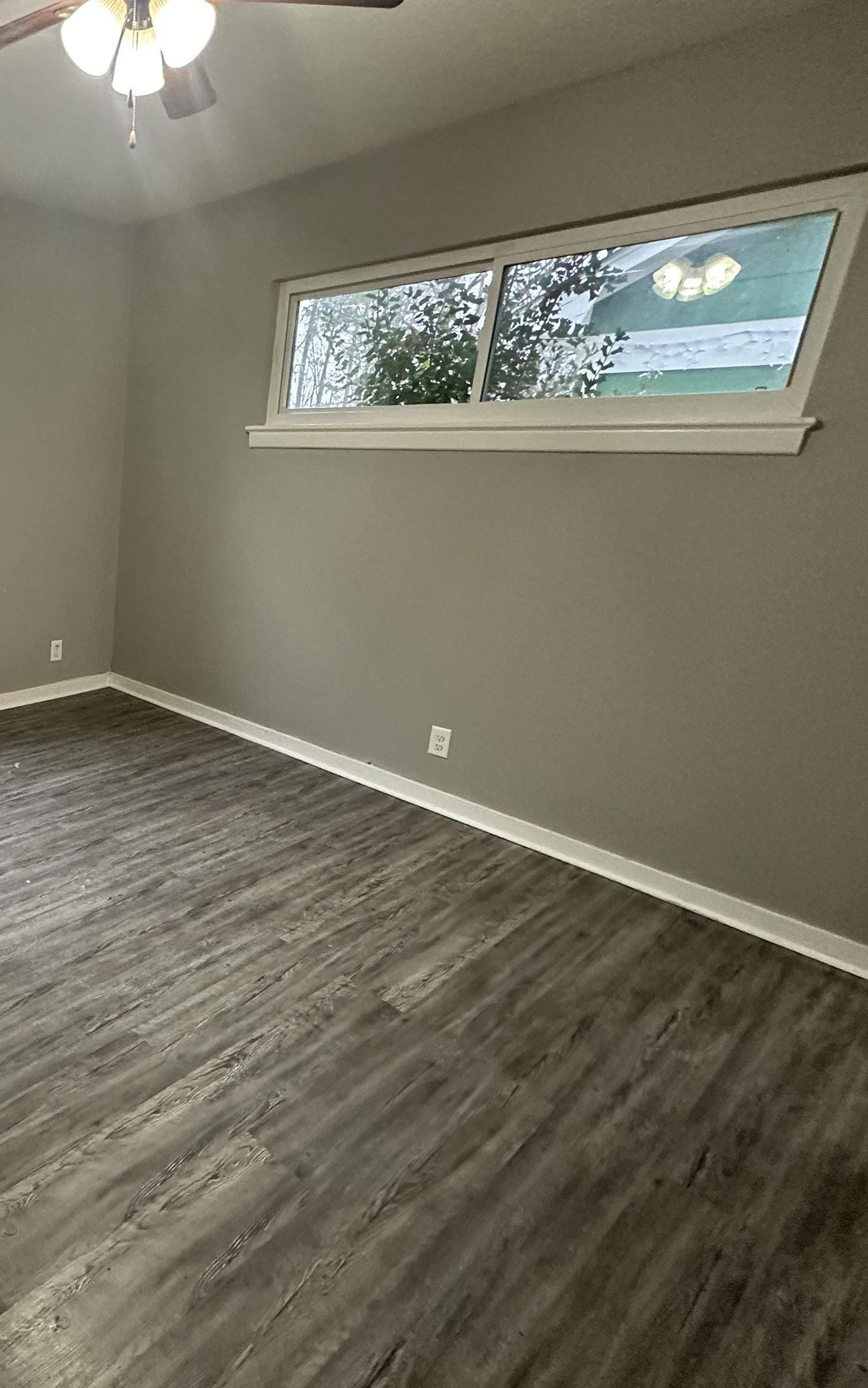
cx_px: 35
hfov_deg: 50.4
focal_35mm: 20
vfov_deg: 85.1
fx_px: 757
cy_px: 700
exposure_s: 1/60
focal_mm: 2.22
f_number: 2.2
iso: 500
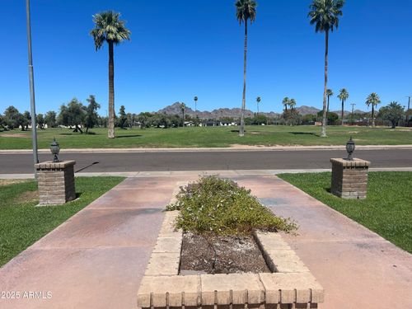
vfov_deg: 53.1
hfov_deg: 67.3
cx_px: 206
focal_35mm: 26
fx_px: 309
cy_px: 154
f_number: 1.5
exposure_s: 1/6211
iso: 50
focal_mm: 5.7
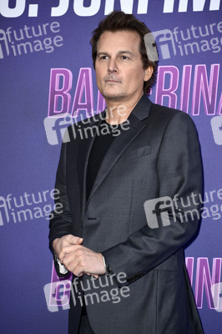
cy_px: 167
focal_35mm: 190
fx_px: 1760
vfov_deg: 10.8
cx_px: 111
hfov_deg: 7.2
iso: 500
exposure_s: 1/250
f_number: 5.6
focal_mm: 190
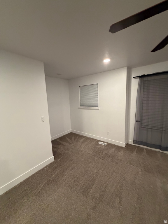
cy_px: 112
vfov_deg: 102.1
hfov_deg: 85.7
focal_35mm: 14
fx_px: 91
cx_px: 84
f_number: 2.2
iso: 640
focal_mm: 2.22
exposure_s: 1/60
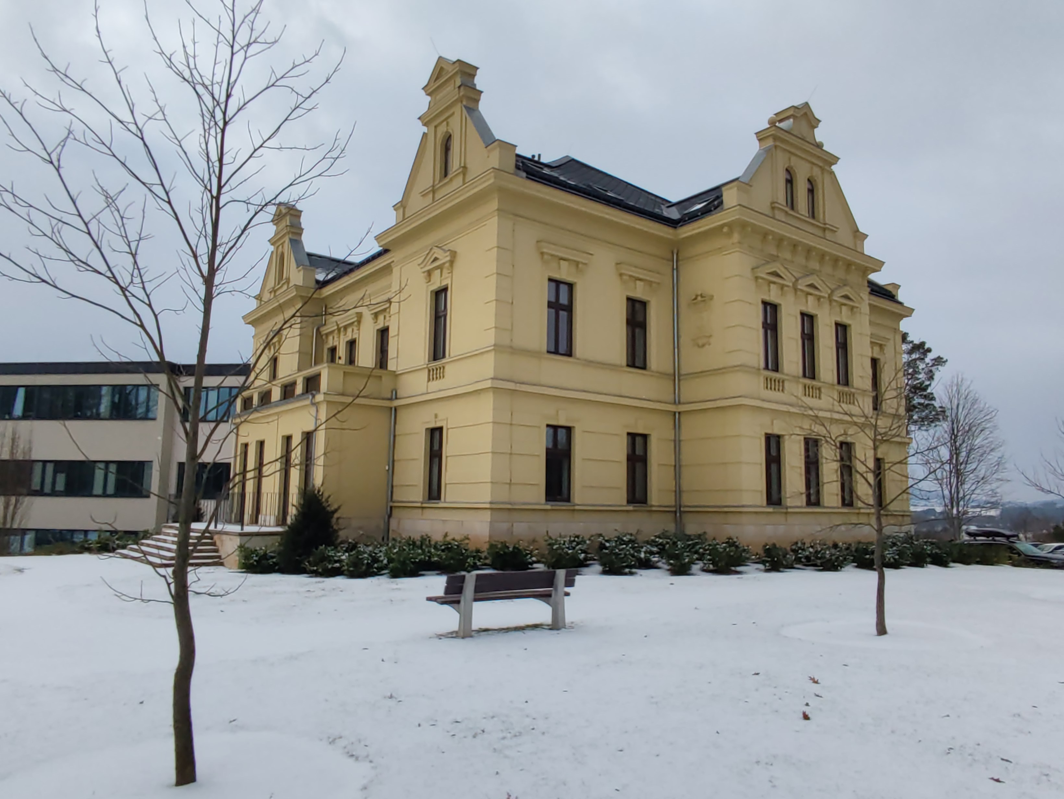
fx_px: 769
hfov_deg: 69.4
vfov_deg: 54.9
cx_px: 532
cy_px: 400
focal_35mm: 25
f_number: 2.2
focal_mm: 1.65
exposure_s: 1/947
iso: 50
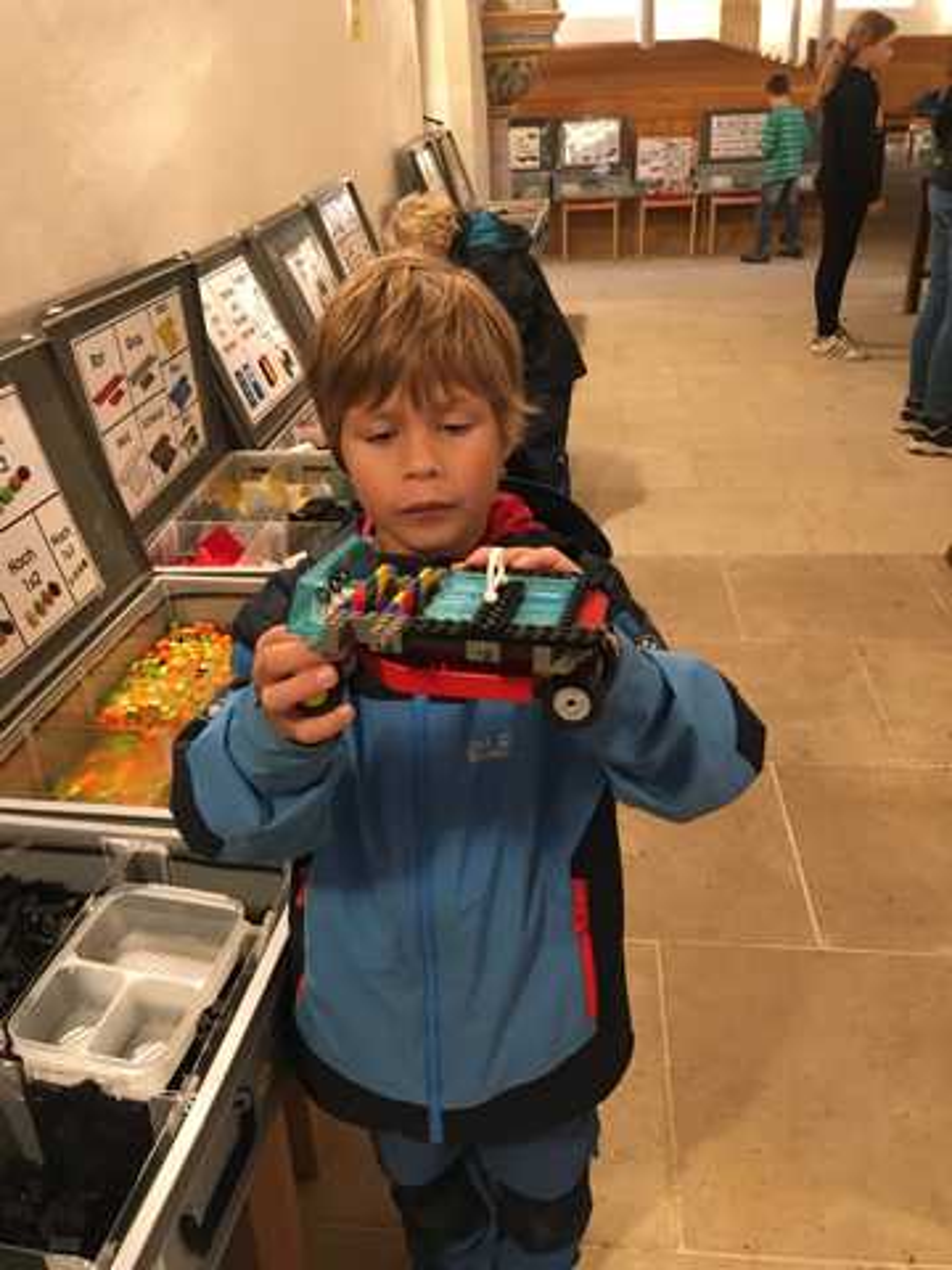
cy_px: 635
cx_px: 476
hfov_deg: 48.2
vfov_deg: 61.7
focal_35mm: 29
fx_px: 1063
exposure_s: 1/17
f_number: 2.2
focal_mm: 4.15
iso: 250
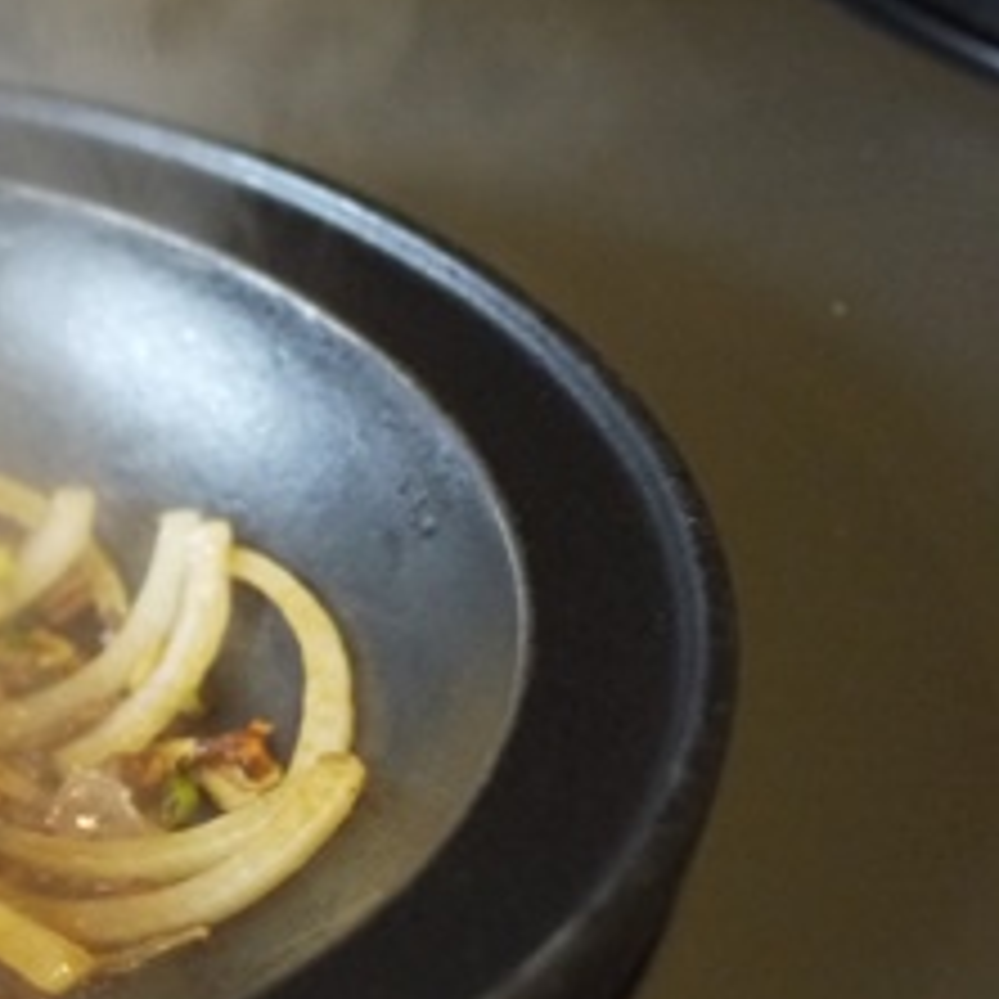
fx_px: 3330
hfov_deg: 16.2
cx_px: -292
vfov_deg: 17.0
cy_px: 608
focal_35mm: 102
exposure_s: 1/100
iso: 800
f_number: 1.7
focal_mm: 20
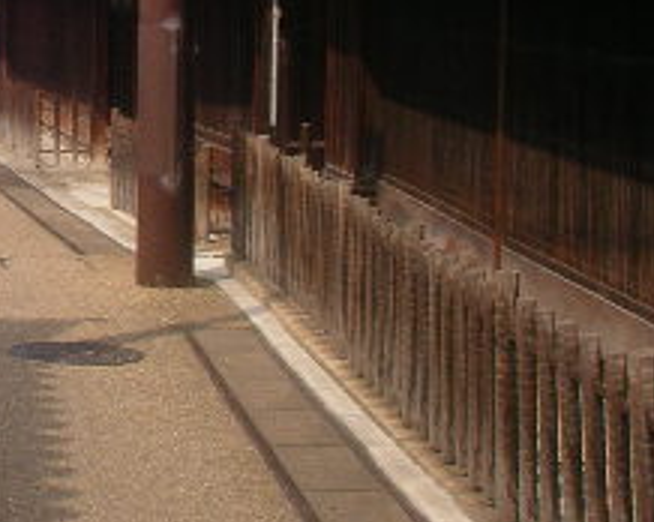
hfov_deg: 17.7
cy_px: -78
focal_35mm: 106
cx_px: 12
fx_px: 2050
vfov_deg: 14.1
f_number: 2.8
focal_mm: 5.7
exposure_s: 1/160
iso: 50
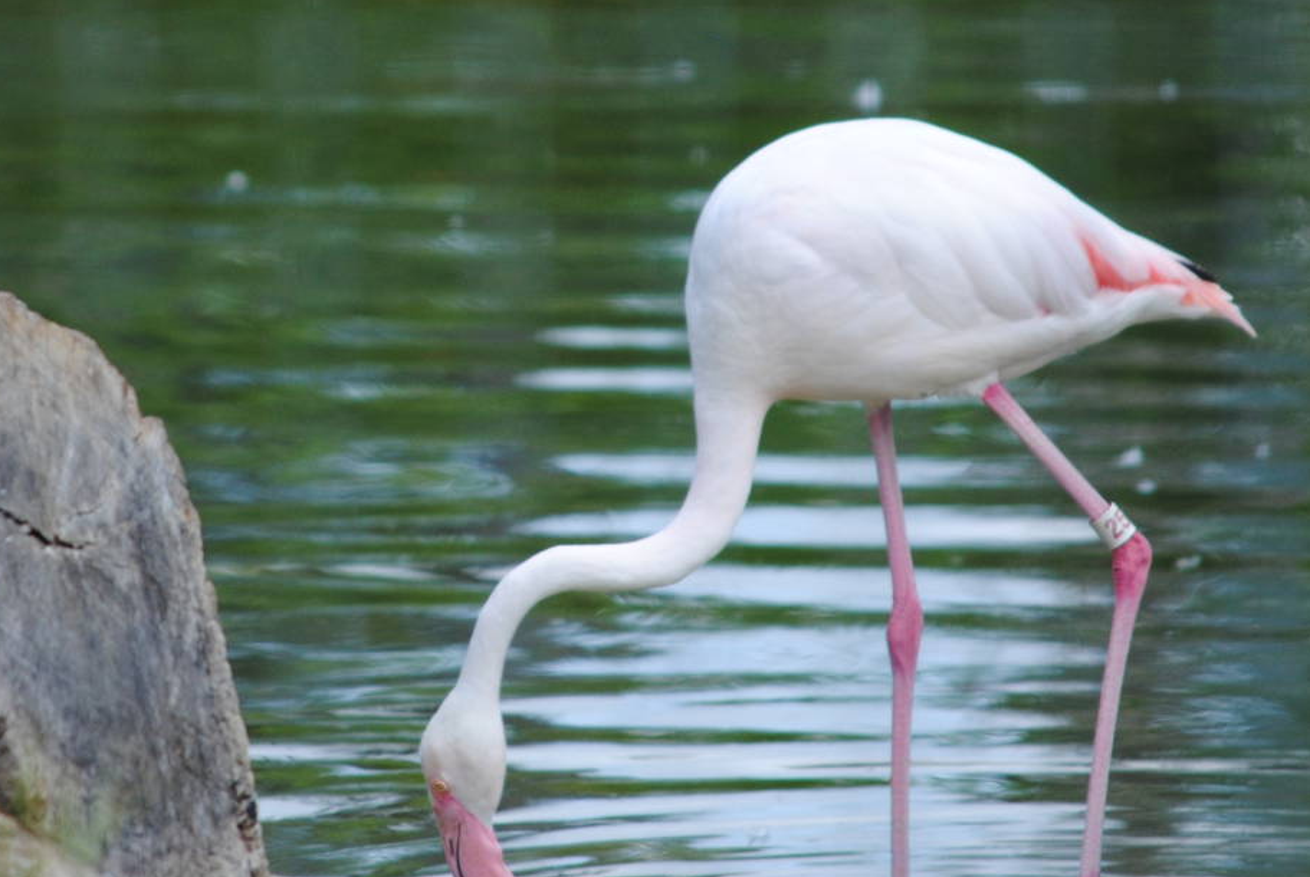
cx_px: 467
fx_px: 23027
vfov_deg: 2.2
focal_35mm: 632
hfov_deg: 3.3
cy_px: 284
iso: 280
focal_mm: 240
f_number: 5.3
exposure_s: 1/500
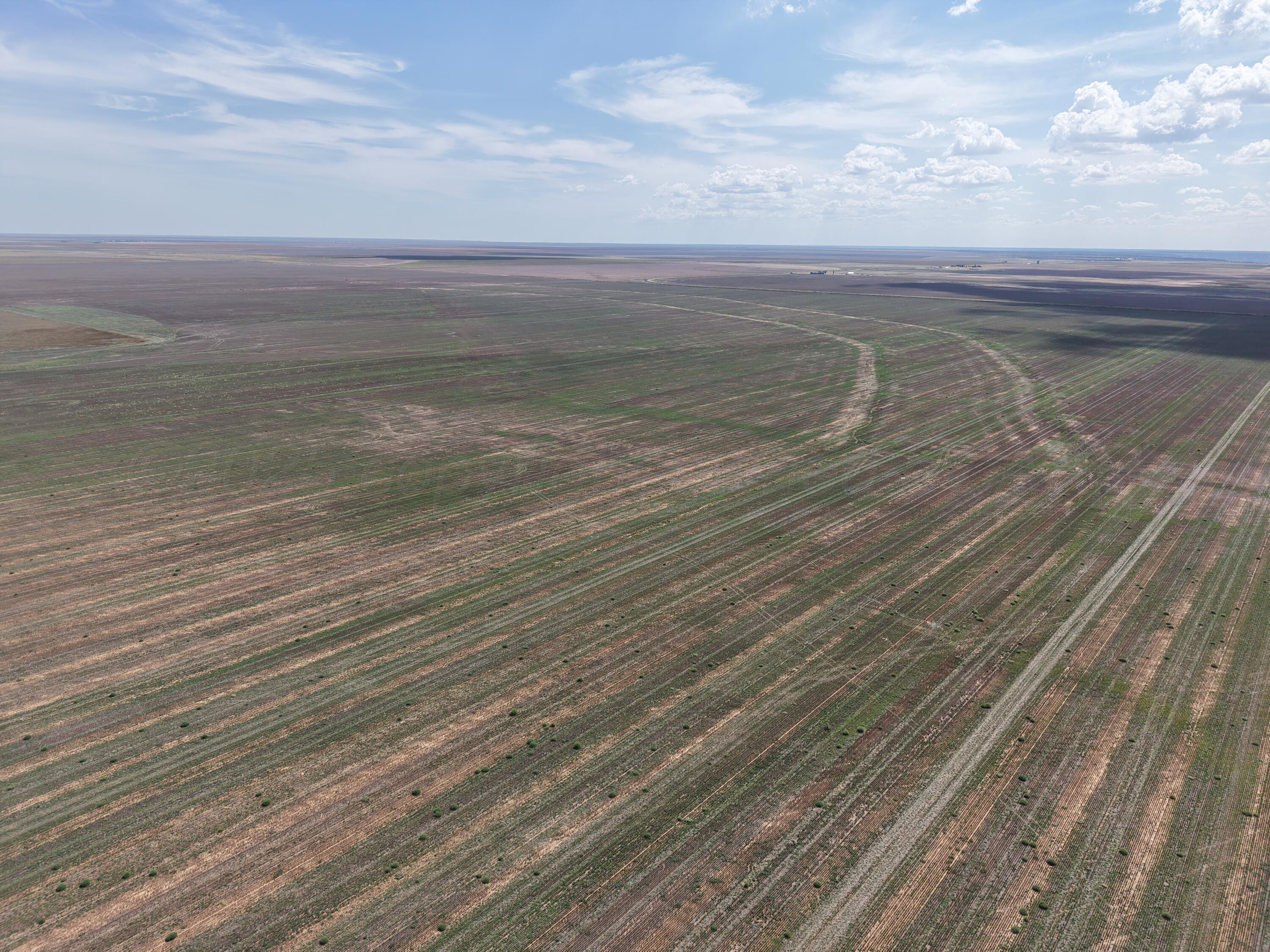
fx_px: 881
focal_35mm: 24
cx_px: 635
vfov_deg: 56.8
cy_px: 476
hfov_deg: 71.6
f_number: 1.8
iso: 240
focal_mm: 8.67
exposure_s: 1/6000
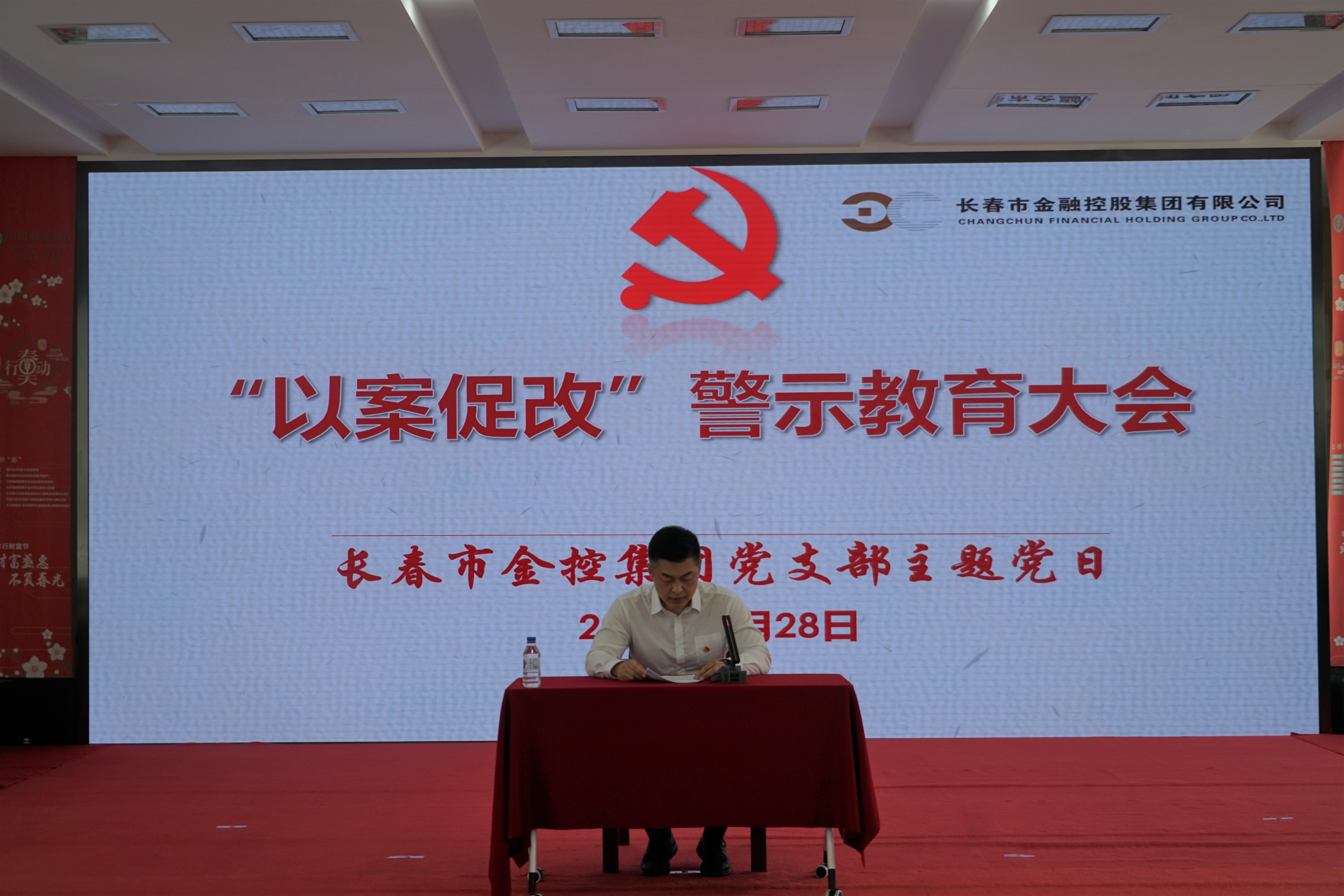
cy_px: 448
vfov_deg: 28.6
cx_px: 672
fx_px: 1755
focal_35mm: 47
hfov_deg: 41.9
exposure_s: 1/160
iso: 200
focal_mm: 47
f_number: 4.5
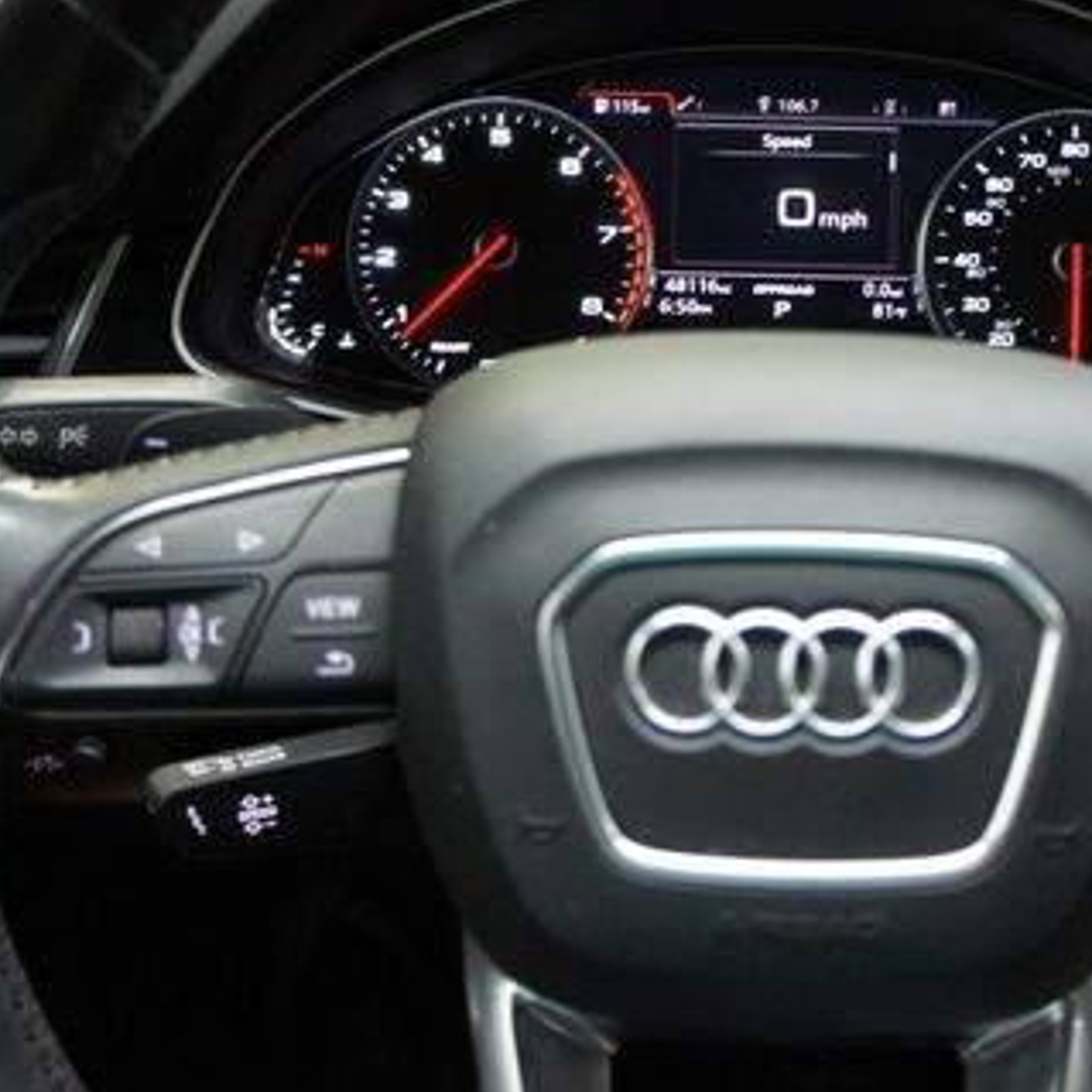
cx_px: 736
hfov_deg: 36.4
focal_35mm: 46
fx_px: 1642
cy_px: 370
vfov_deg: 36.4
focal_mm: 18
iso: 1000
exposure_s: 1/30
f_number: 3.5
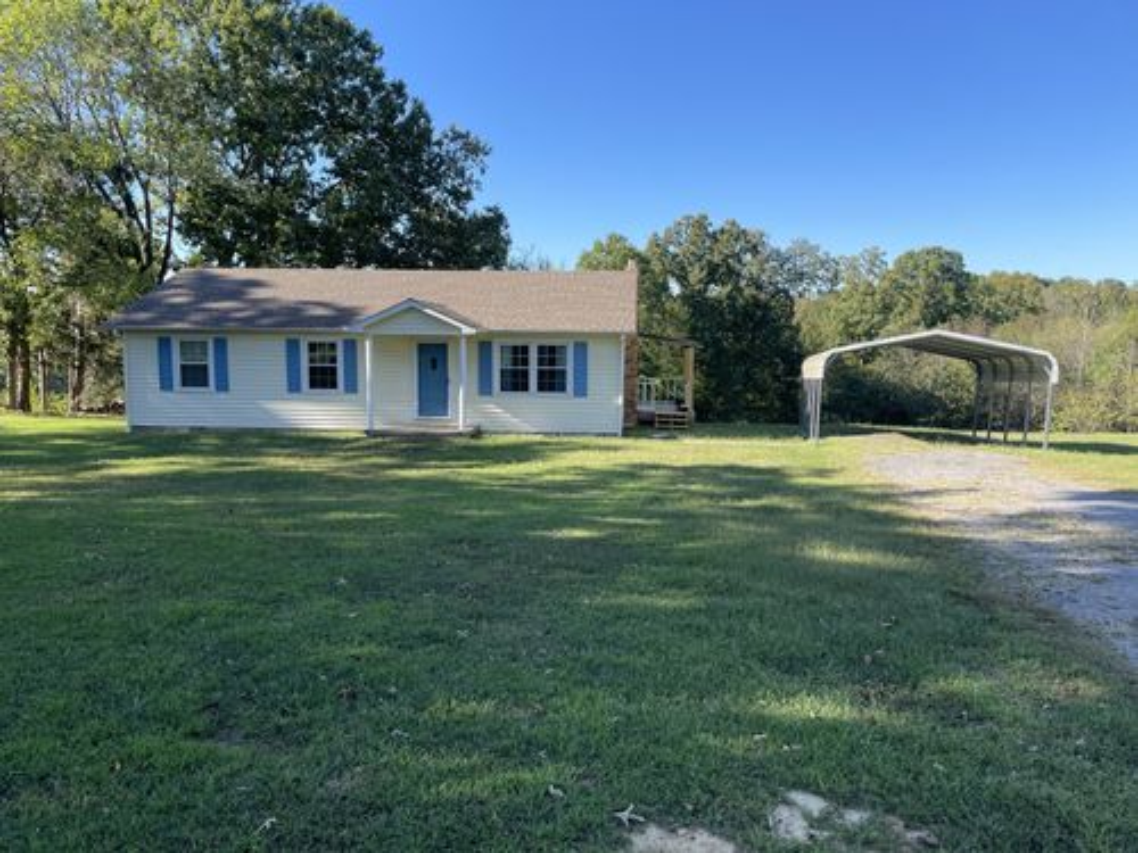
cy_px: 426
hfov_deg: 67.3
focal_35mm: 26
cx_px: 569
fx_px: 855
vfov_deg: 53.1
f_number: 1.6
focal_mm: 4.2
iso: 32
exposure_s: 1/1182
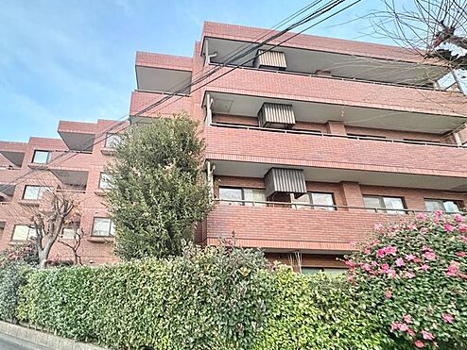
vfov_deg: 74.1
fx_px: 229
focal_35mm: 17
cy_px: 207
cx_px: 185
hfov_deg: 89.8
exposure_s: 1/50
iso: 800
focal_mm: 2.22
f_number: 2.2
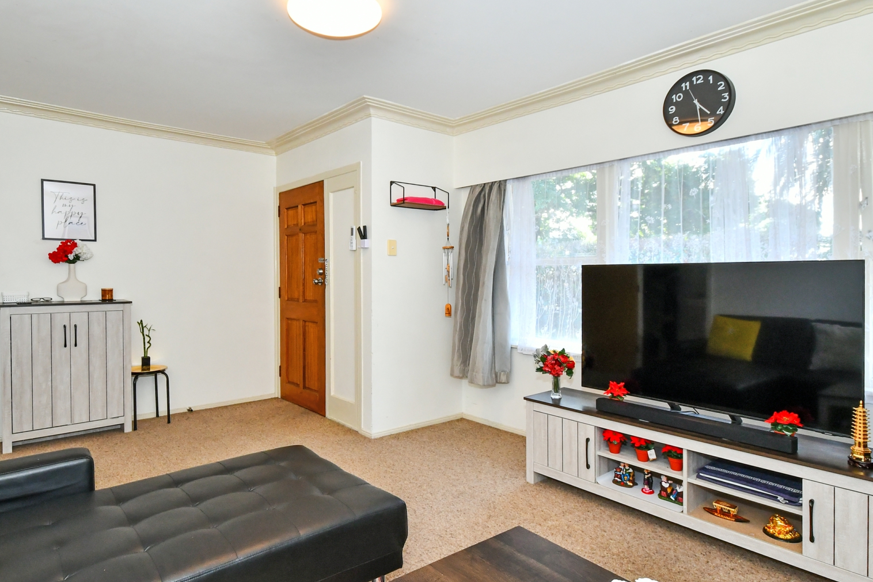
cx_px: 405
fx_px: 461
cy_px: 326
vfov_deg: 64.4
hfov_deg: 86.8
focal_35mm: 19
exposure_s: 1/40
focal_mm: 10
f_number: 10
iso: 800
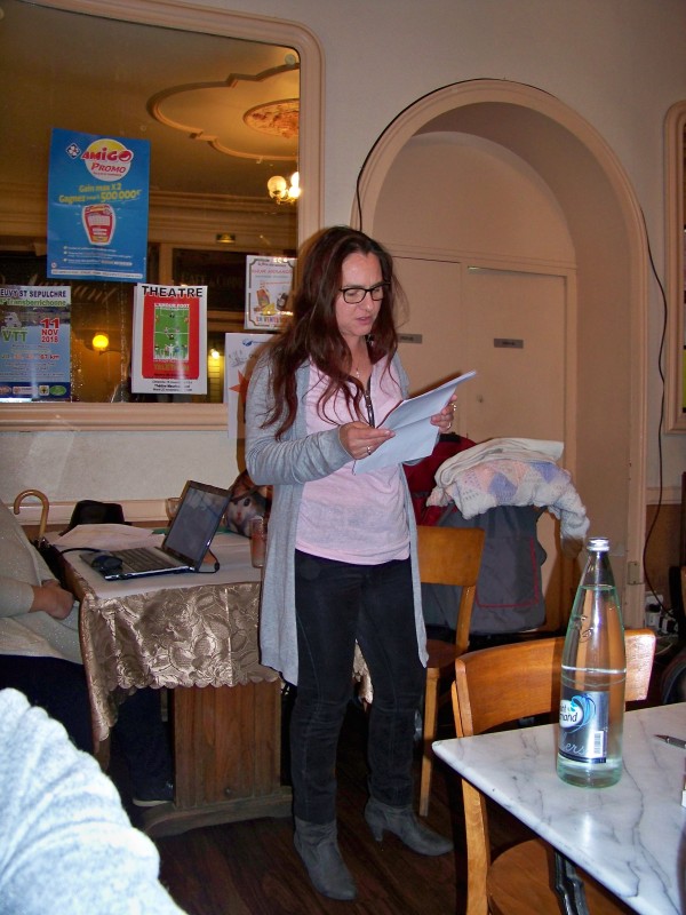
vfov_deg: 55.4
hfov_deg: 42.9
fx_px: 872
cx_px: 343
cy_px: 458
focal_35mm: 33
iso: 200
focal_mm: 5.85
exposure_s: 1/30
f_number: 2.8
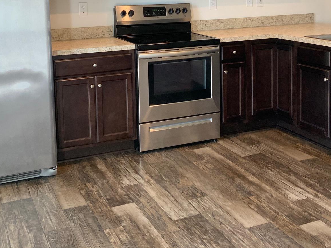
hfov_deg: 37.5
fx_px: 488
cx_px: 165
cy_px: 34
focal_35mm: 51
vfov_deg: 27.7
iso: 80
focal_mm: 3
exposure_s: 1/60
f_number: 1.8
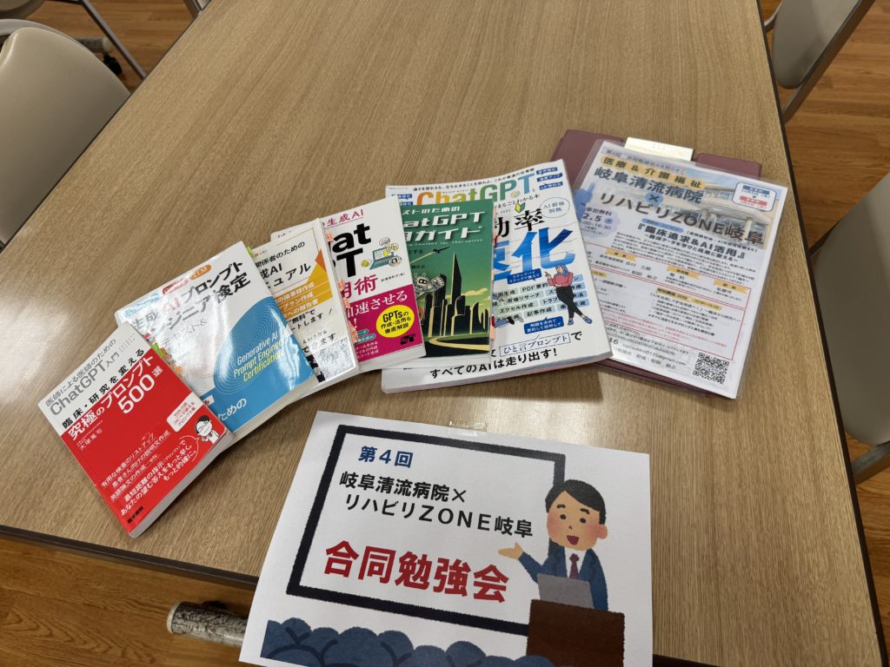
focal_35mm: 24
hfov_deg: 71.6
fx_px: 617
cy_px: 334
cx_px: 445
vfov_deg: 56.8
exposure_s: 1/270
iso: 64
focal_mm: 6.76
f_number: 1.78
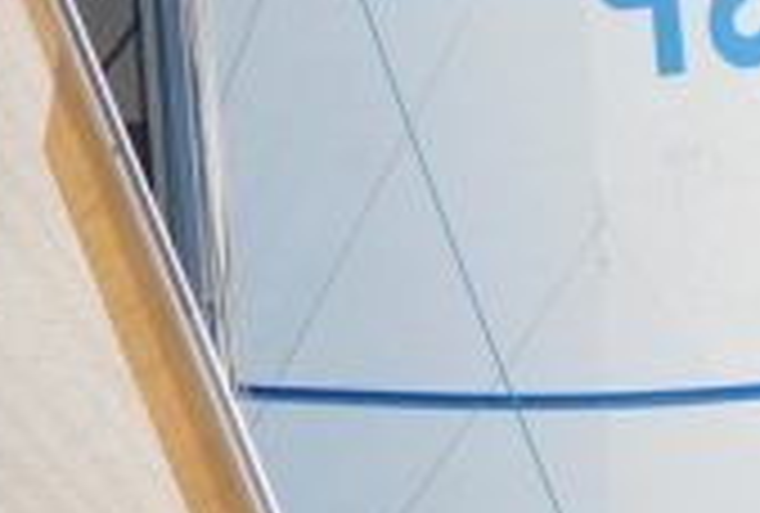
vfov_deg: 1.6
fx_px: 18326
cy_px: 1024
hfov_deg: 2.4
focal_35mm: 865
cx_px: 868
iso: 100
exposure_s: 1/500
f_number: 5.6
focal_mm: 122
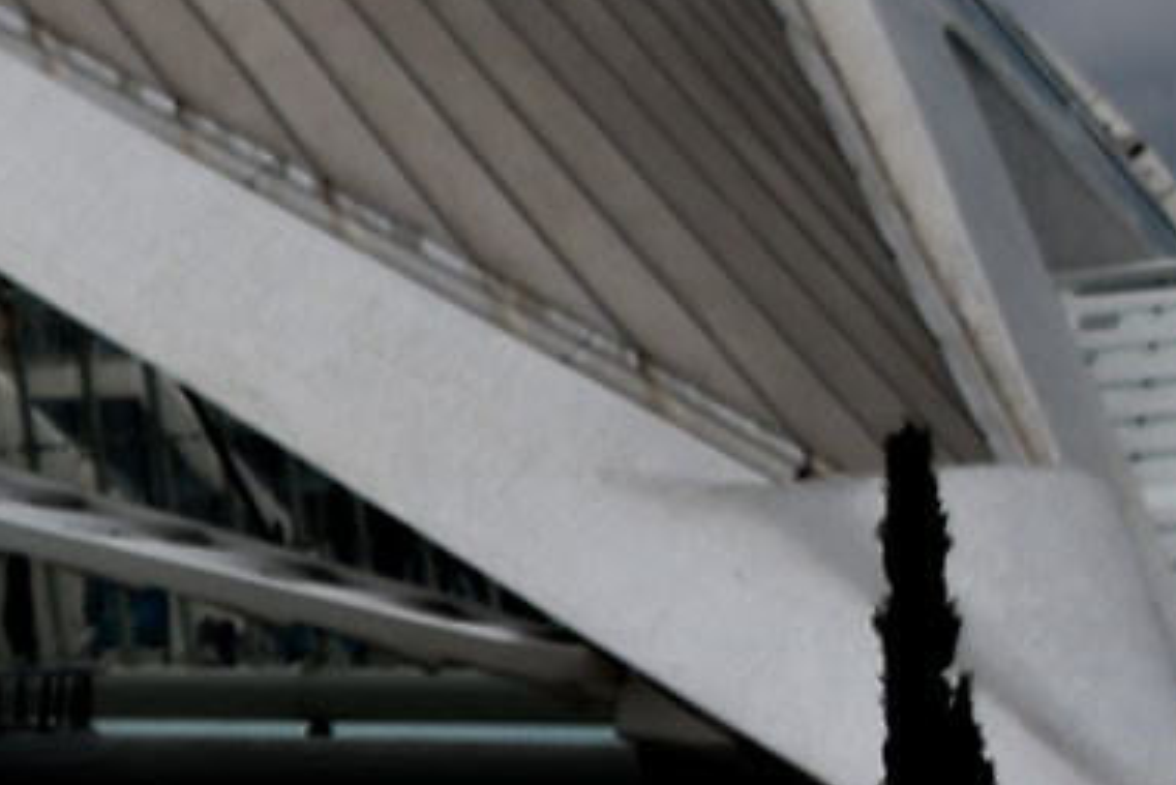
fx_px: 9313
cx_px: -1905
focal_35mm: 285
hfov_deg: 6.7
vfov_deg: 4.8
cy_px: 155
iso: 100
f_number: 6.3
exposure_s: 1/320
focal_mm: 30
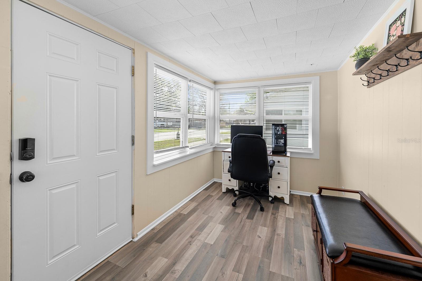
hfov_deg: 104.2
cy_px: 140
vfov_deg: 81.2
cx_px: 211
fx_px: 164
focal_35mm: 14
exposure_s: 1/30
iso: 250
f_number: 5
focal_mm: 14
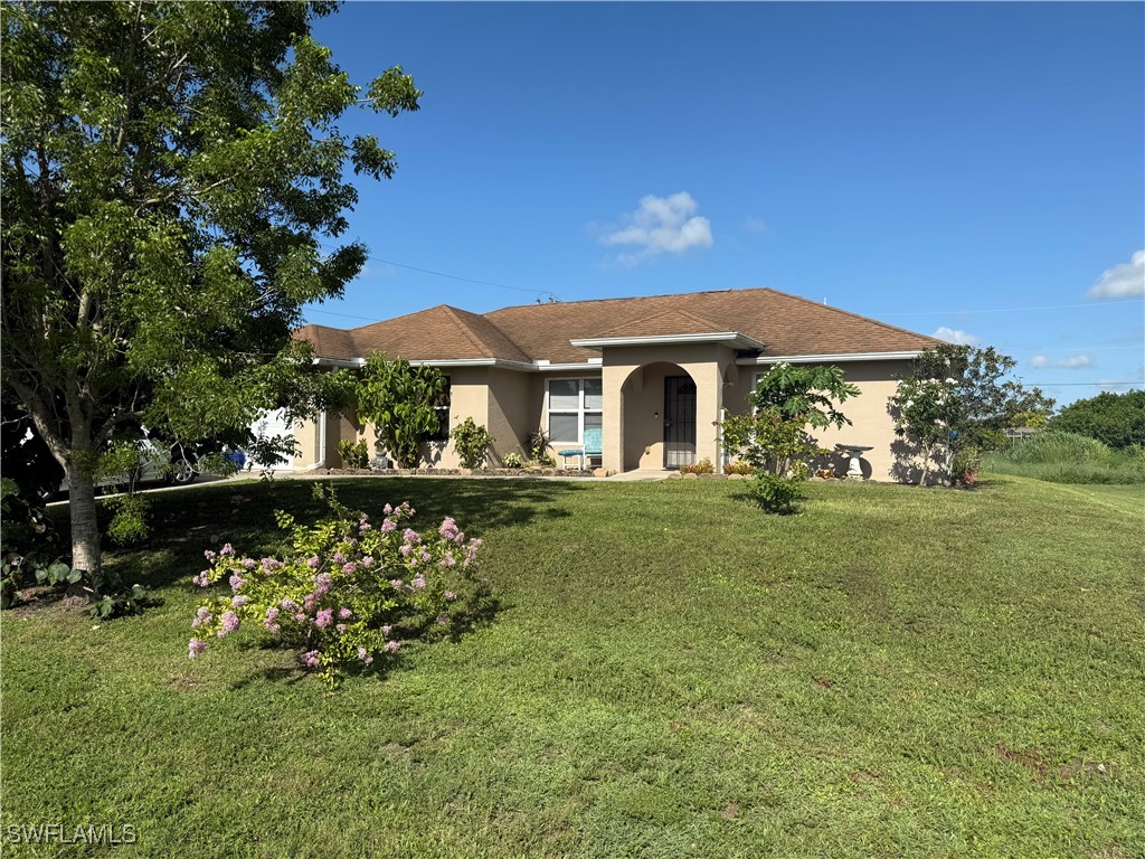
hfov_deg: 71.6
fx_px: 794
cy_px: 430
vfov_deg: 56.8
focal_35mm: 24
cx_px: 572
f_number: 1.78
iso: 80
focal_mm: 6.76
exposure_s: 1/4975
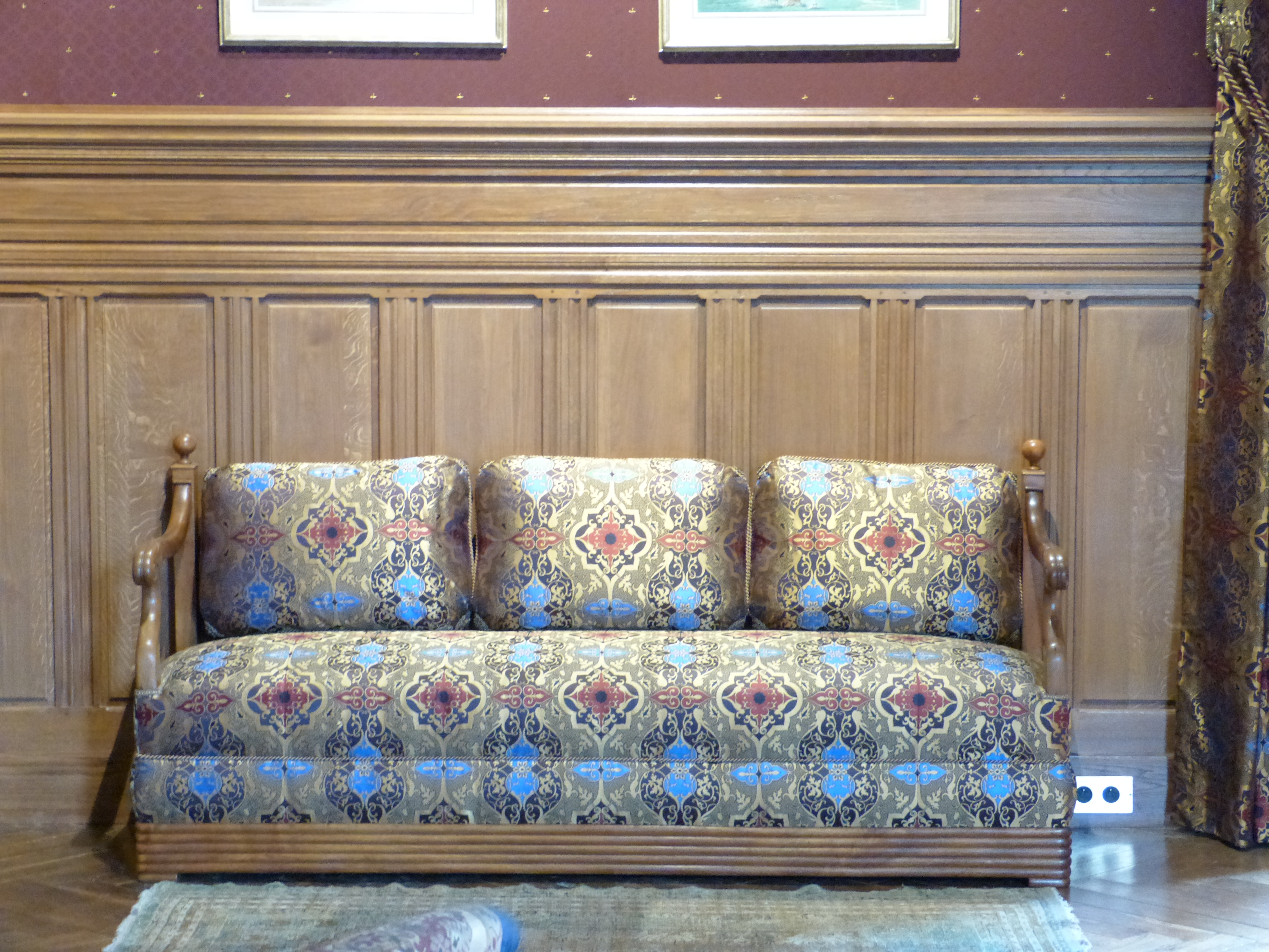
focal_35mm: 86
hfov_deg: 22.8
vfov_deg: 17.2
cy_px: 476
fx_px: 3153
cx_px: 634
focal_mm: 15.5
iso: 800
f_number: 3.4
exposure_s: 1/4
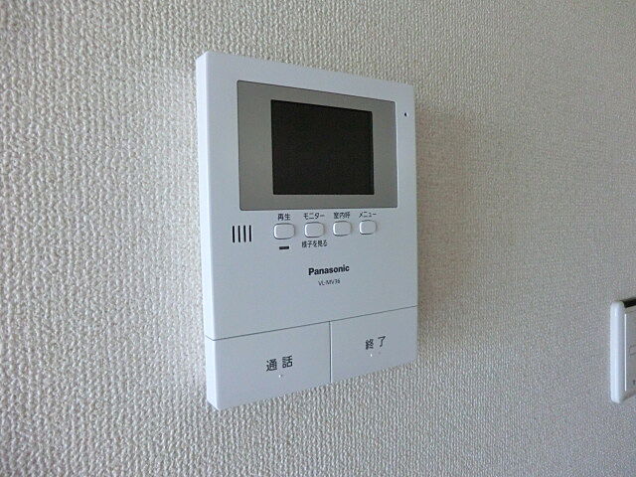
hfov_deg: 71.6
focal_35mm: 24
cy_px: 238
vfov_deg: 56.8
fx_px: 441
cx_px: 318
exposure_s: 1/60
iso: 400
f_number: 3.2
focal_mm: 4.3
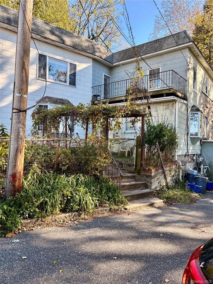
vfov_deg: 67.3
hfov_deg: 53.0
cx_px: 106
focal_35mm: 26
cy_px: 142
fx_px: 213
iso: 64
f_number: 1.6
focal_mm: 5.96
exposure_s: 1/450
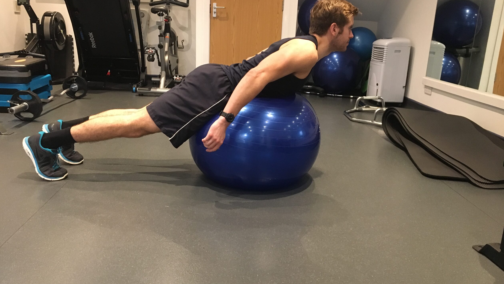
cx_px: 249
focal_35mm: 32
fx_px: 428
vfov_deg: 36.7
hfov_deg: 61.0
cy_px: 139
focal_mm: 4.15
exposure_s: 1/17
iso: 200
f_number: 2.2
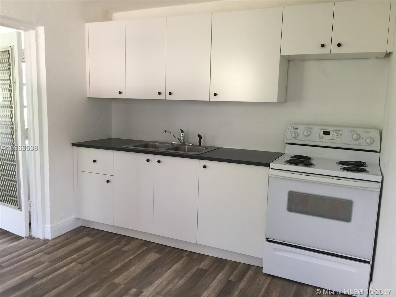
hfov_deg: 61.7
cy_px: 148
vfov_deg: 48.2
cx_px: 198
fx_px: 332
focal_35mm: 29
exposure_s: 1/30
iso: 40
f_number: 2.2
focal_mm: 4.15
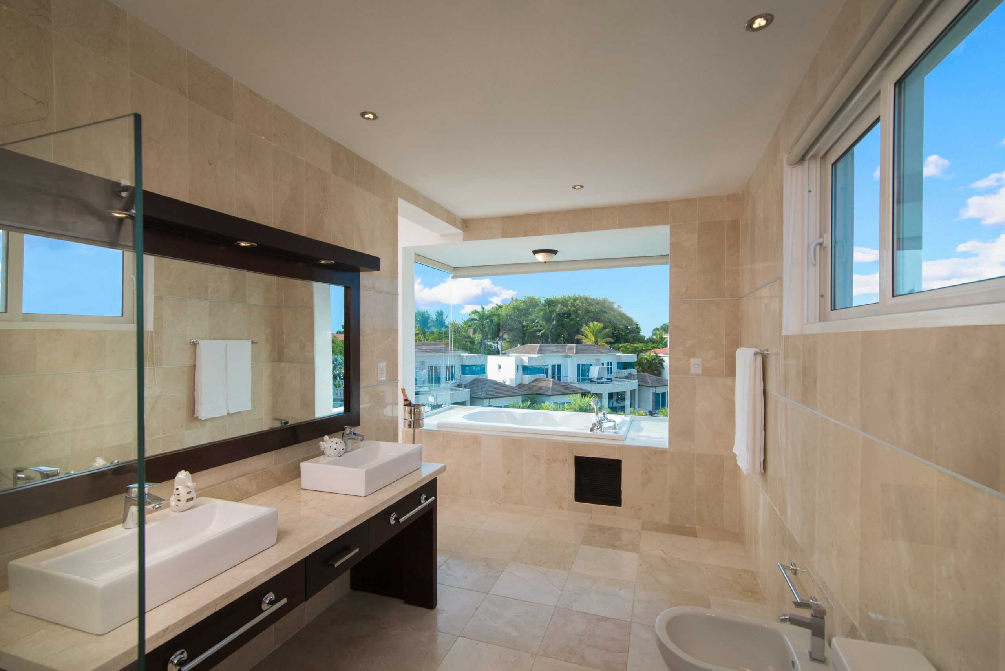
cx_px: 502
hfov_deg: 96.7
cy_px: 336
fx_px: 447
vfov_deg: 73.8
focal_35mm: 16
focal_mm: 16
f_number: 8
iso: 320
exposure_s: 1/160
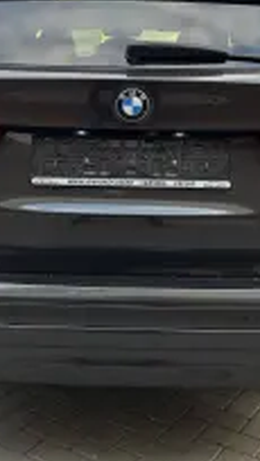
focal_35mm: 50
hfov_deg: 24.0
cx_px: 109
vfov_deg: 41.0
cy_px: 169
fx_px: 612
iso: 40
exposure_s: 1/194
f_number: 1.5
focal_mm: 5.7
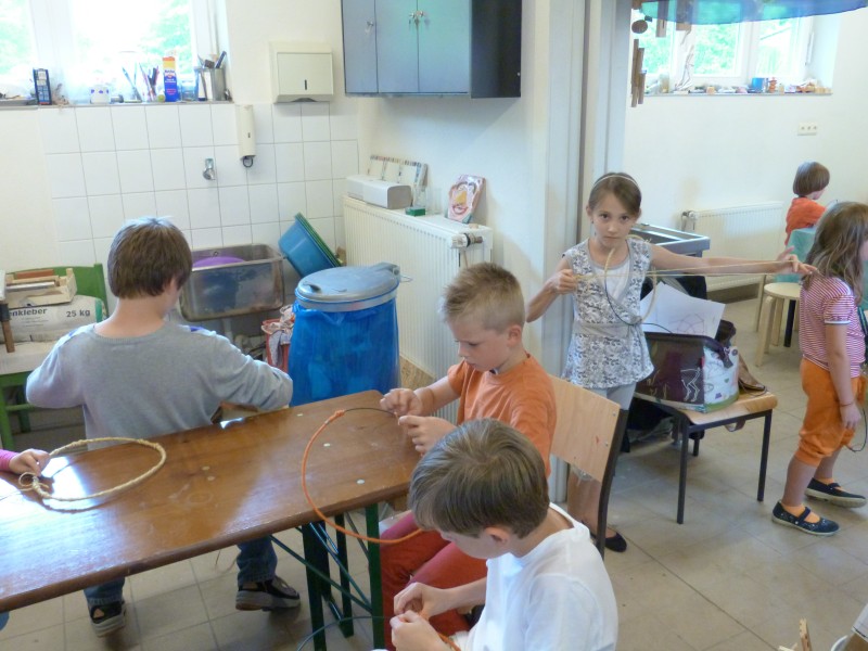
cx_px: 434
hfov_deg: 61.7
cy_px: 326
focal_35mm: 29
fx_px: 727
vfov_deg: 48.2
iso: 400
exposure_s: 1/40
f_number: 2.9
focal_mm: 5.1
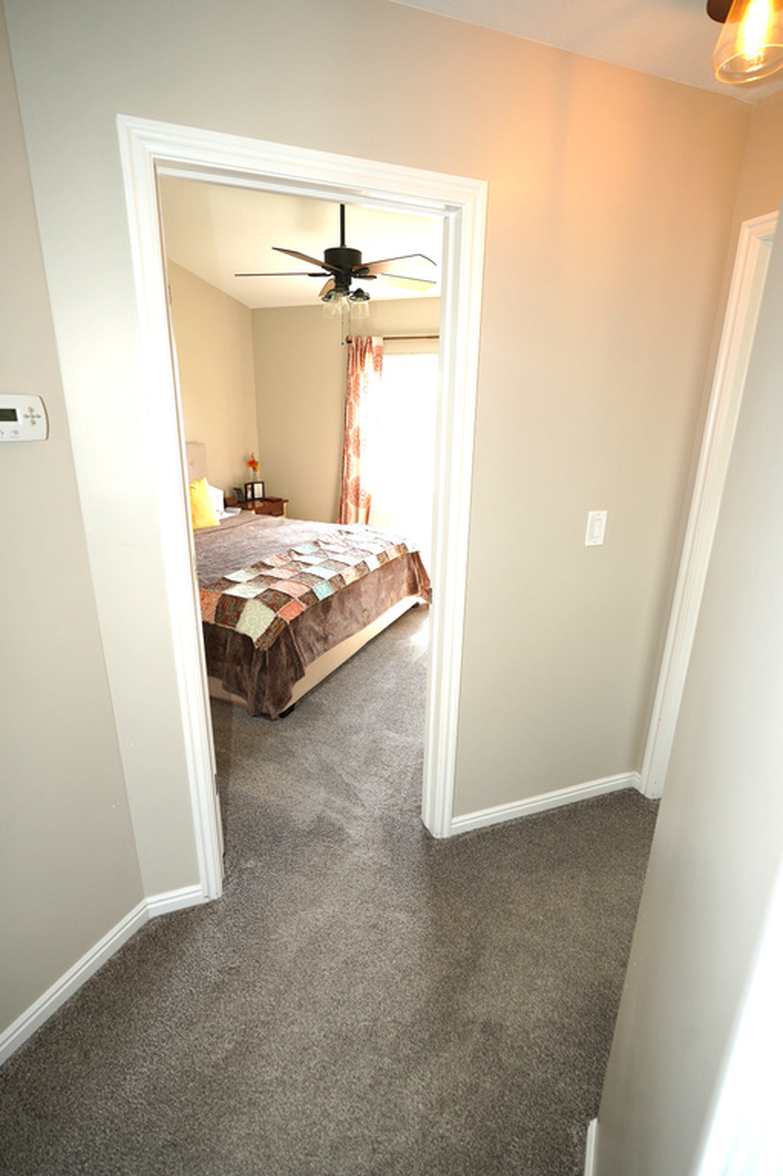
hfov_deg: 70.4
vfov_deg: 93.3
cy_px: 588
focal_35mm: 17
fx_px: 555
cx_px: 392
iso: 640
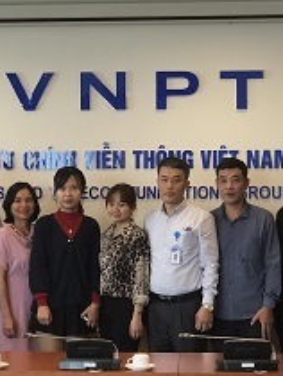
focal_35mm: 136
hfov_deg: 10.9
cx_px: 57
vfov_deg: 14.5
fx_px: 1479
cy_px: 179
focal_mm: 6
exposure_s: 1/50
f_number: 2.4
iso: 80
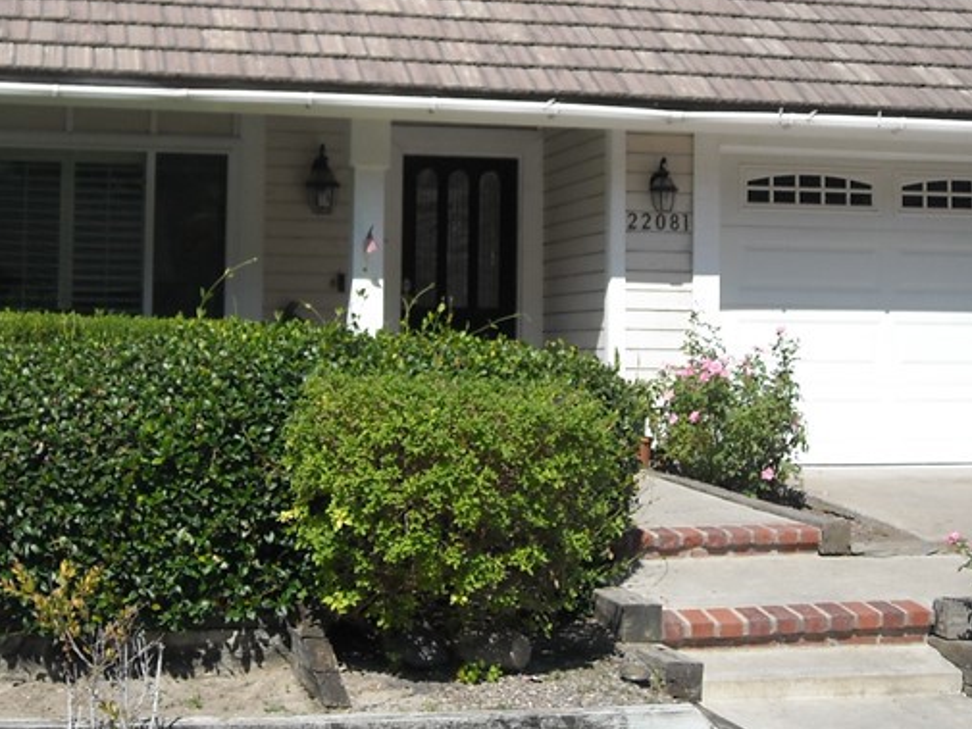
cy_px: 160
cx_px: 398
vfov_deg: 20.5
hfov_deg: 27.3
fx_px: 1994
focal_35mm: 71
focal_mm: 5.7
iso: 64
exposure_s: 1/337
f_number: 5.6
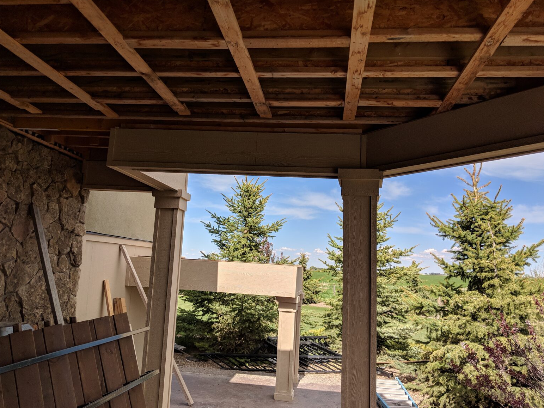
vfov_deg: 49.7
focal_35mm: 28
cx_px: 272
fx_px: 440
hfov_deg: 63.4
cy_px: 207
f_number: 1.8
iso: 60
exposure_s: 1/4673
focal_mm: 4.44
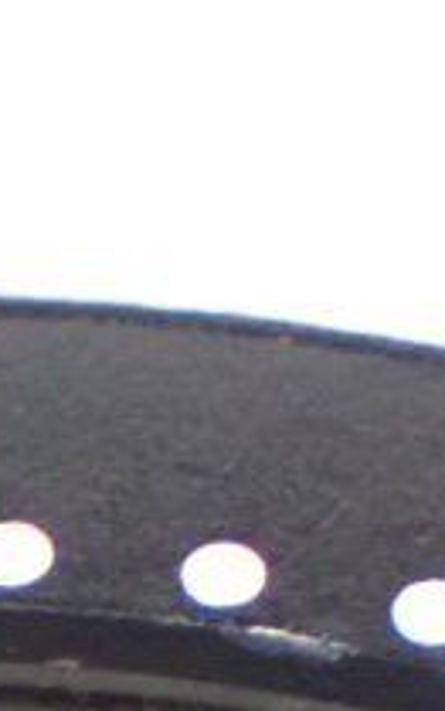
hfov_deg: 3.0
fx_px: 8404
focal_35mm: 434
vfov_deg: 4.7
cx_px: -1026
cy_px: 1500
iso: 800
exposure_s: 1/200
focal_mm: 11.88
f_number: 3.8
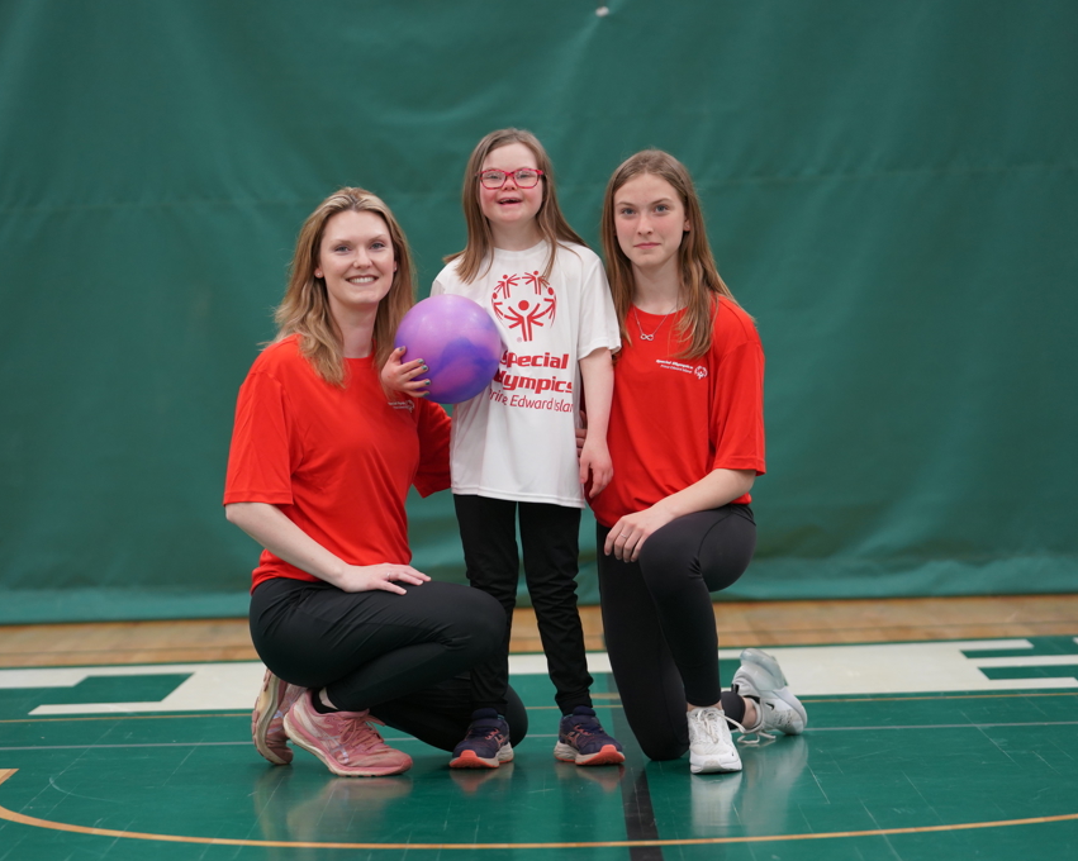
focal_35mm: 139
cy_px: 431
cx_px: 455
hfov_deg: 13.9
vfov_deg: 11.1
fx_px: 4433
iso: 1600
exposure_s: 1/250
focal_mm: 123
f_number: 3.2
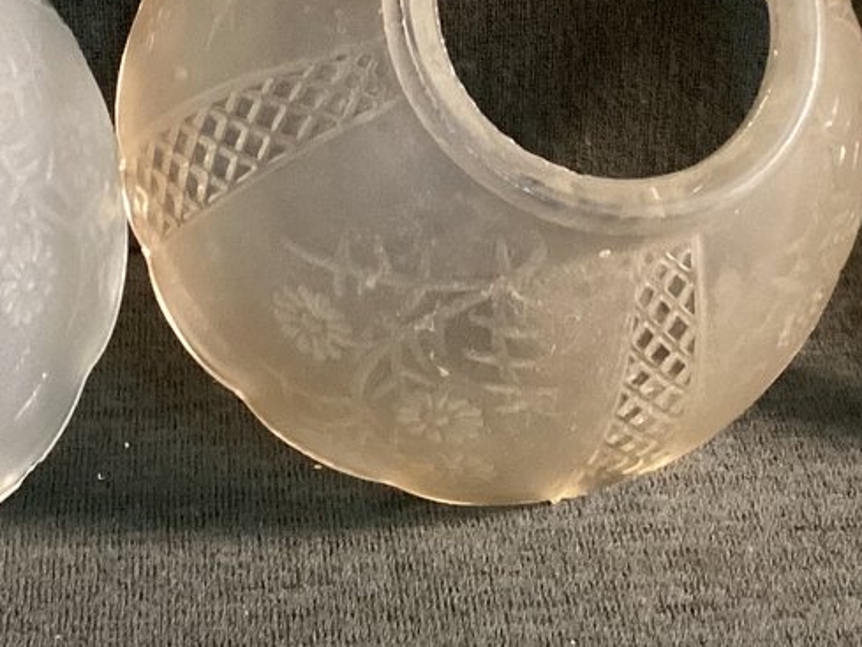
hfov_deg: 20.4
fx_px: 2391
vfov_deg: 15.0
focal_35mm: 96
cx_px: 473
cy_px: -96
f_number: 2.4
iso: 320
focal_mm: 3.3
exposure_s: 1/60
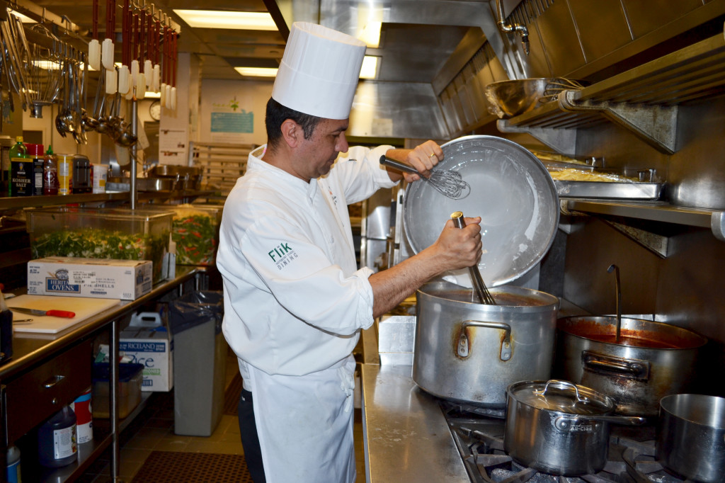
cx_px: 362
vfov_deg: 39.9
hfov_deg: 57.2
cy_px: 242
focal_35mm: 33
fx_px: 664
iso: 100
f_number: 3.8
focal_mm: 22
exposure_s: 1/60
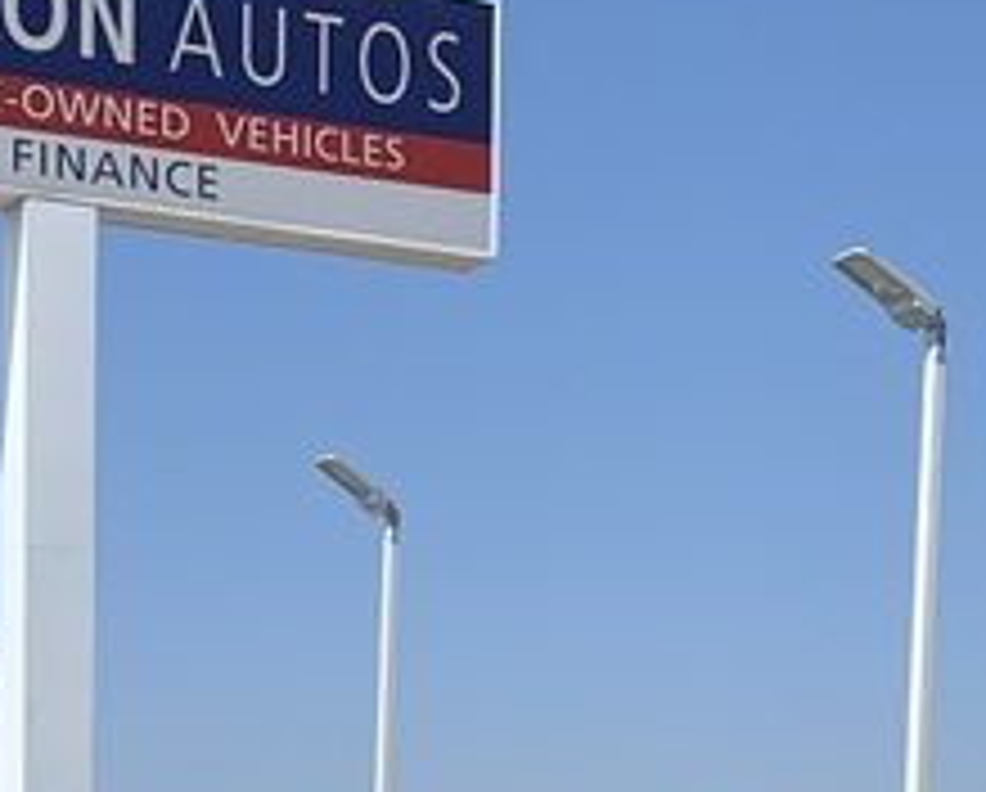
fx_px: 3245
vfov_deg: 12.9
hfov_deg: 17.3
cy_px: 1300
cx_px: 441
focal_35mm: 111
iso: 25
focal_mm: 4.25
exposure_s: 1/2257
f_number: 1.8
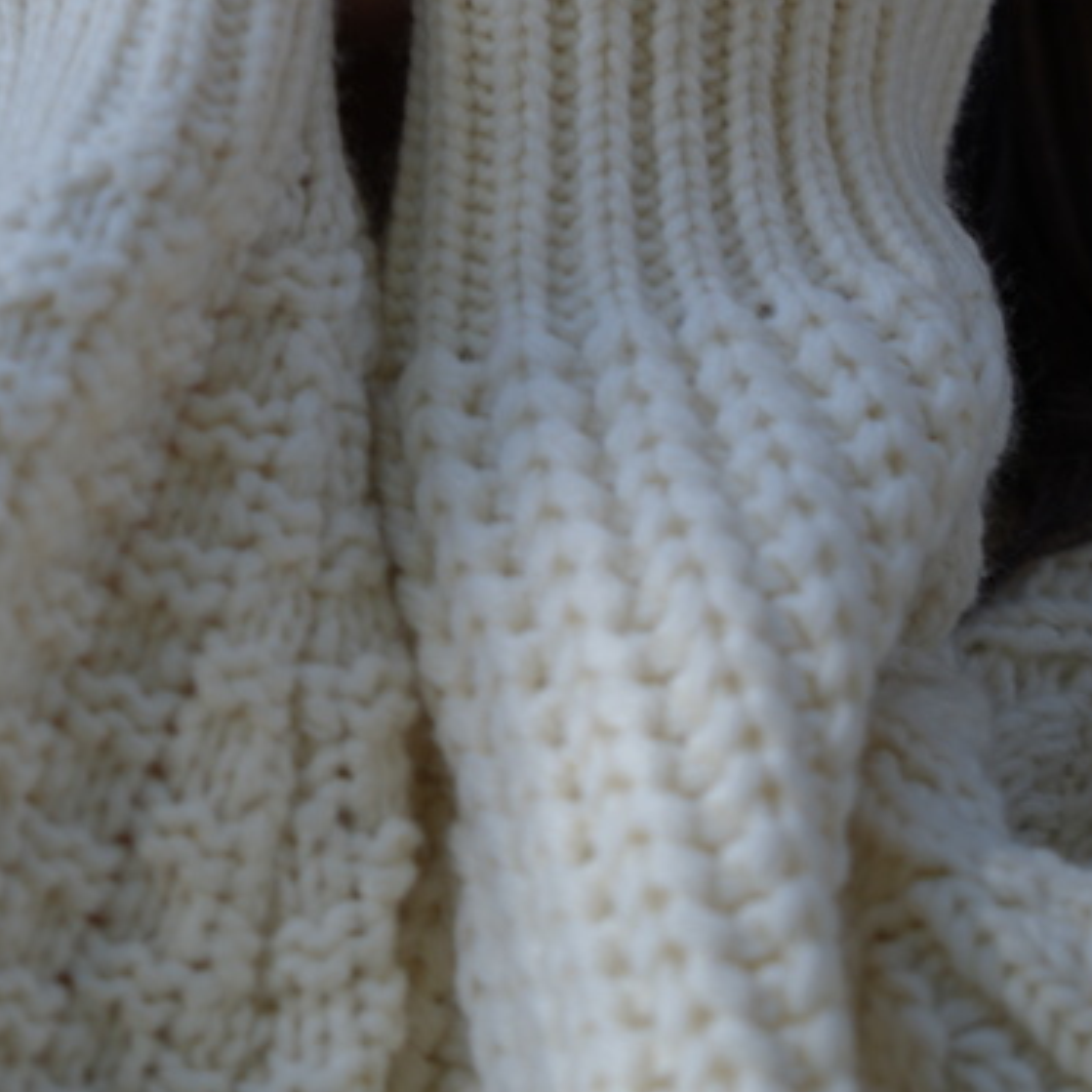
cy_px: -465
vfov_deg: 7.2
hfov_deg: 7.3
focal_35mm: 239
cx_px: 269
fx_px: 8530
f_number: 4.5
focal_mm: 97
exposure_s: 1/100
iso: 50
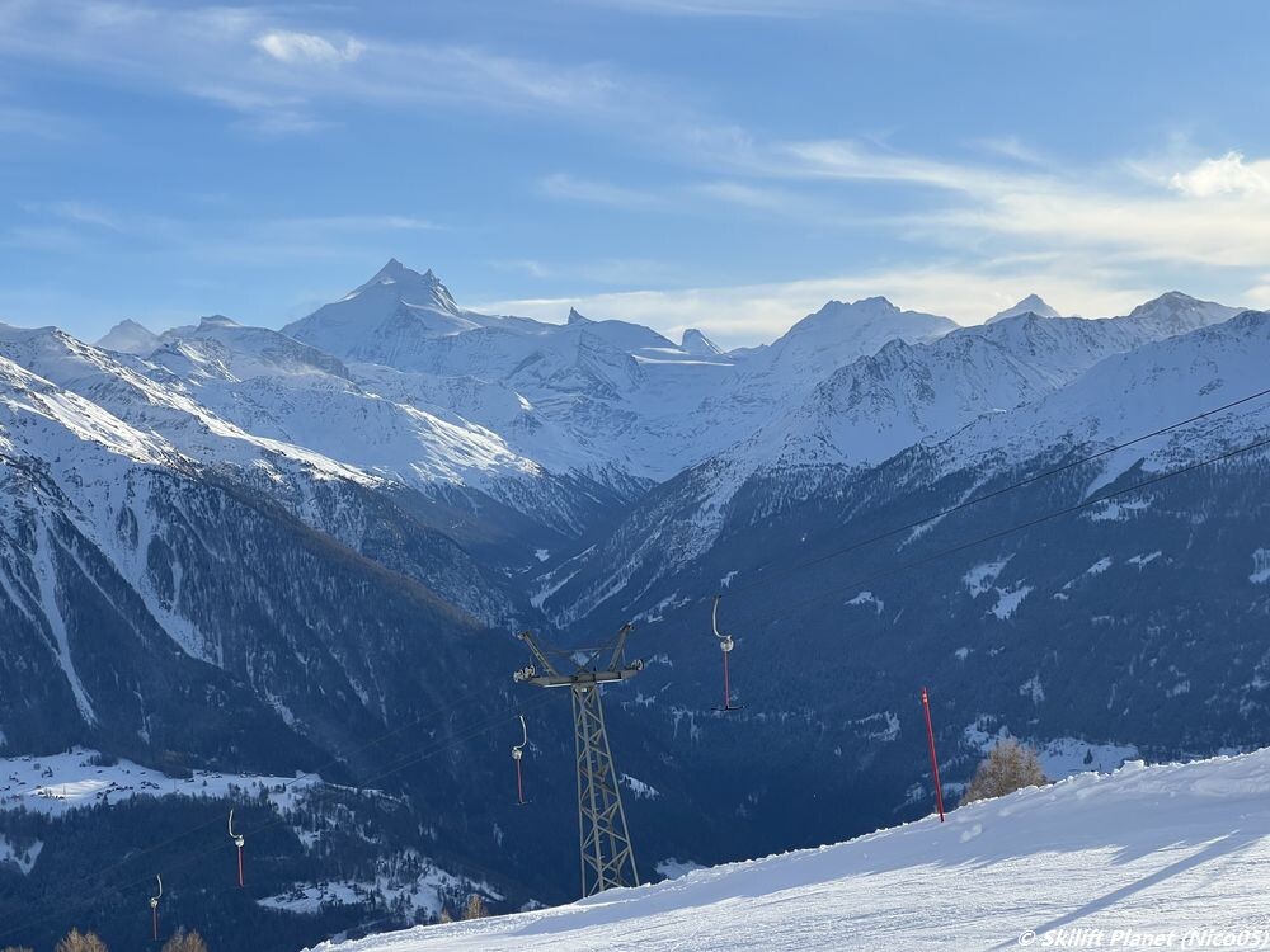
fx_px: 2825
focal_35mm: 77
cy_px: 476
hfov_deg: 25.3
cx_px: 635
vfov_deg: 19.1
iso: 32
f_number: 2.8
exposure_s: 1/1130
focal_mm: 9
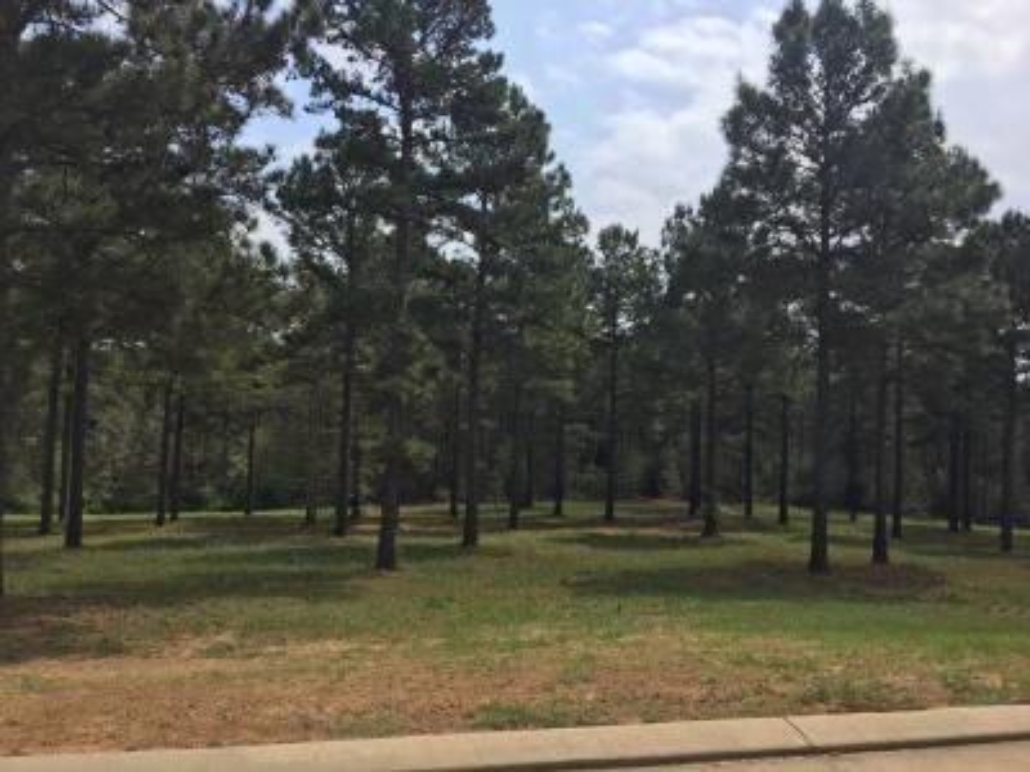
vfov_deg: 48.2
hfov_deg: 61.7
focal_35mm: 29
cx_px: 515
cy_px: 386
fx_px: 863
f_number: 2.2
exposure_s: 1/1672
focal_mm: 4.15
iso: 25
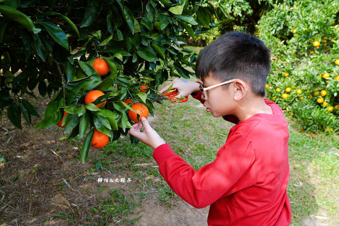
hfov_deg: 60.3
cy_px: 113
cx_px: 170
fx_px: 292
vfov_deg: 42.3
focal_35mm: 31
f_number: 8
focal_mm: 31
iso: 320
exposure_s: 1/200
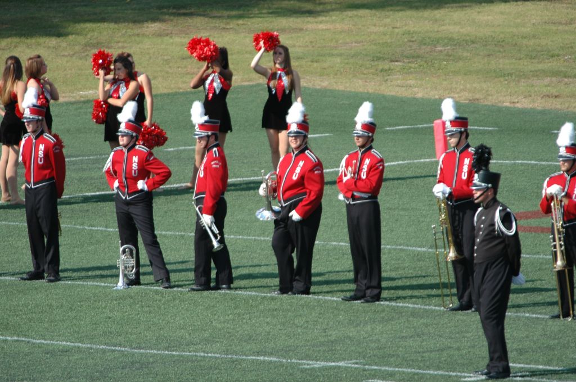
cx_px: 288
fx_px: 9588
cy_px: 191
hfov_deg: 3.4
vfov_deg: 2.3
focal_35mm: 600
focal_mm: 400
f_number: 5.6
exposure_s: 1/640
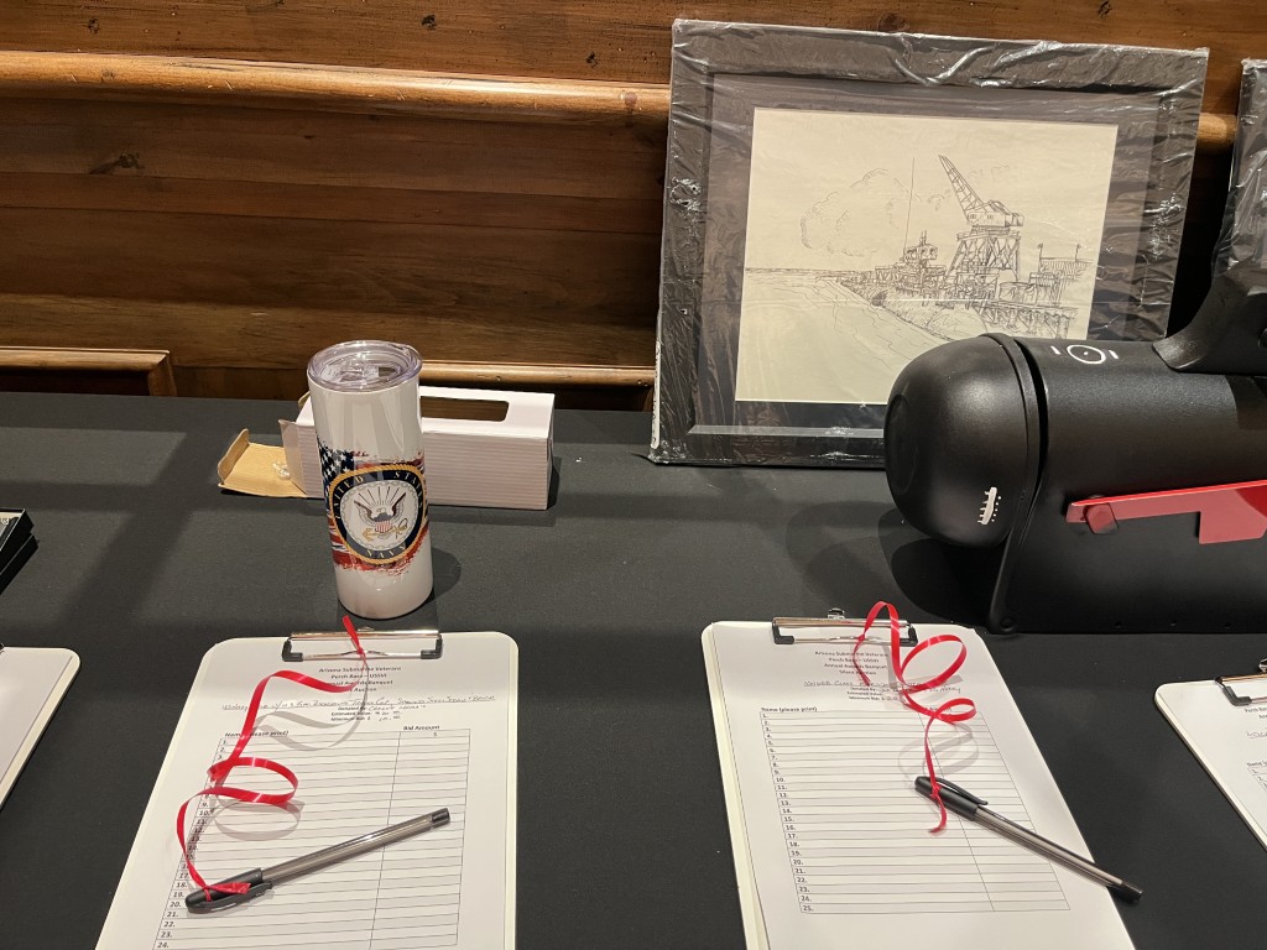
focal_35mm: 26
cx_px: 634
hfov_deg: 67.3
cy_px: 475
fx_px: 952
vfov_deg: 53.1
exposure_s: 1/60
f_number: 1.6
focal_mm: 5.1
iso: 250
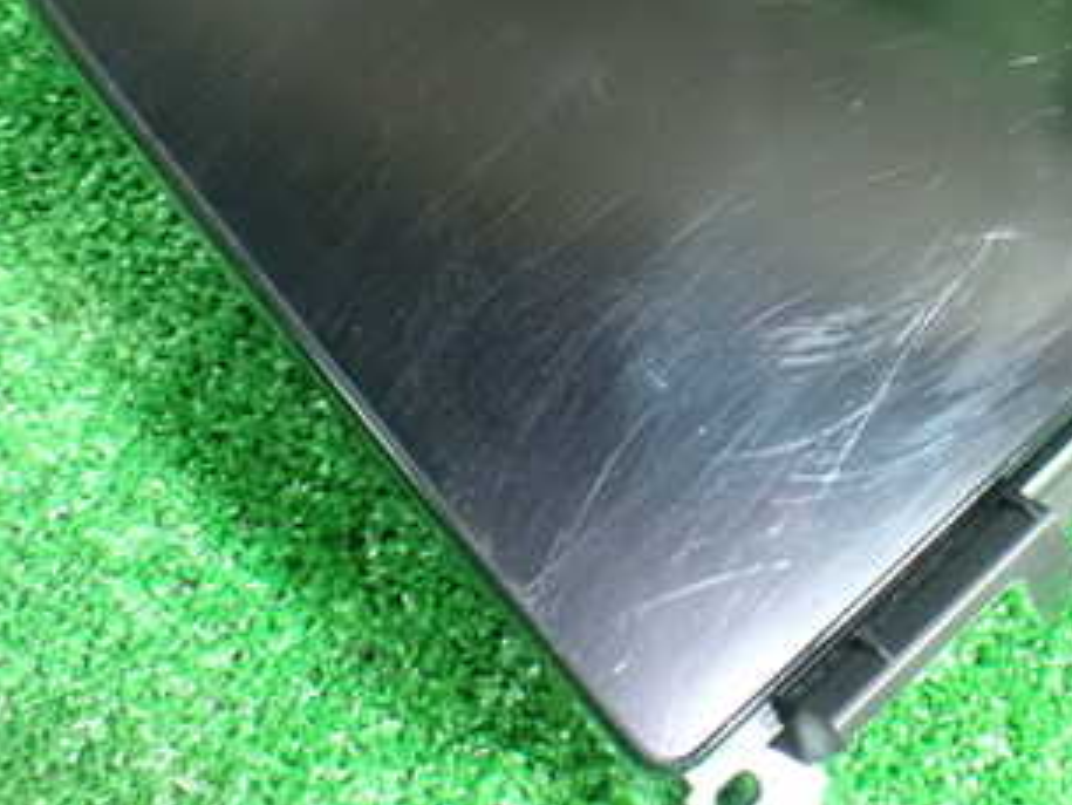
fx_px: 1828
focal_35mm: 59
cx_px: 854
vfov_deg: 24.3
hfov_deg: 31.8
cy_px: 109
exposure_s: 1/30
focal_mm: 5.4
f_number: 2.3
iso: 1600
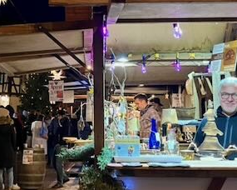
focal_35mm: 57
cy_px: 107
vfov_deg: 26.7
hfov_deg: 32.4
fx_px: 400
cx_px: 62
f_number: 1.6
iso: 400
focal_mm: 5.1
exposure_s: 1/33
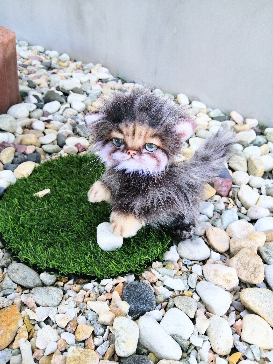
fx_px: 273
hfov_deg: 53.1
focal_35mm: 26
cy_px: 182
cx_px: 136
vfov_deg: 67.3
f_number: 1.8
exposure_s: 1/100
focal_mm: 3.6
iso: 50
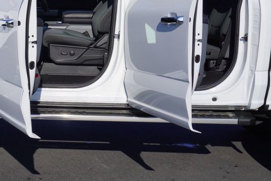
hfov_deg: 27.2
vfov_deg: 18.8
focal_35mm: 72
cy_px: 50
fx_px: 542
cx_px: 33
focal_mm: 25
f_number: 11
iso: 100
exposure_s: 1/250
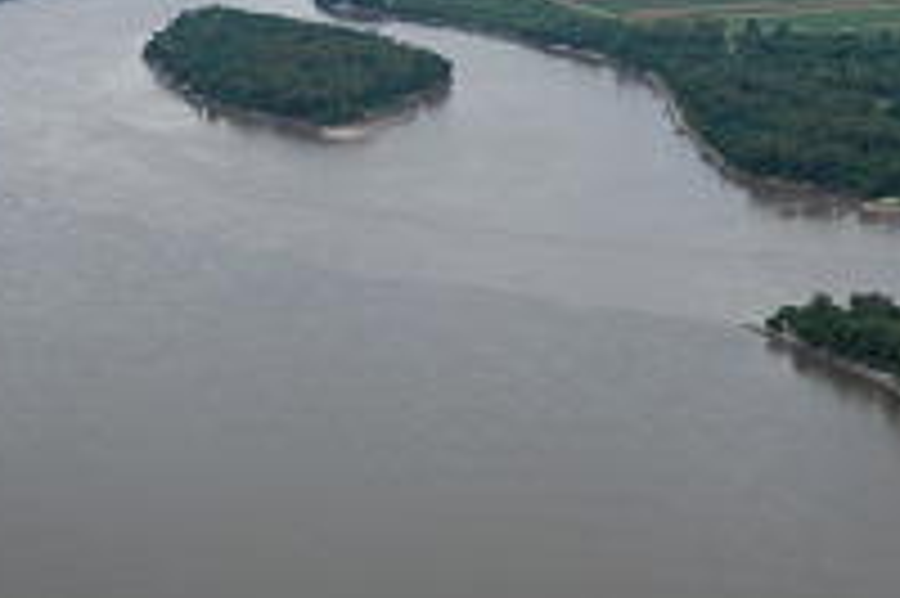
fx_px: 2098
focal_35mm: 84
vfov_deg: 16.2
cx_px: 544
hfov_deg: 24.2
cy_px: 223
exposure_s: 1/125
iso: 200
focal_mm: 28
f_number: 5.6
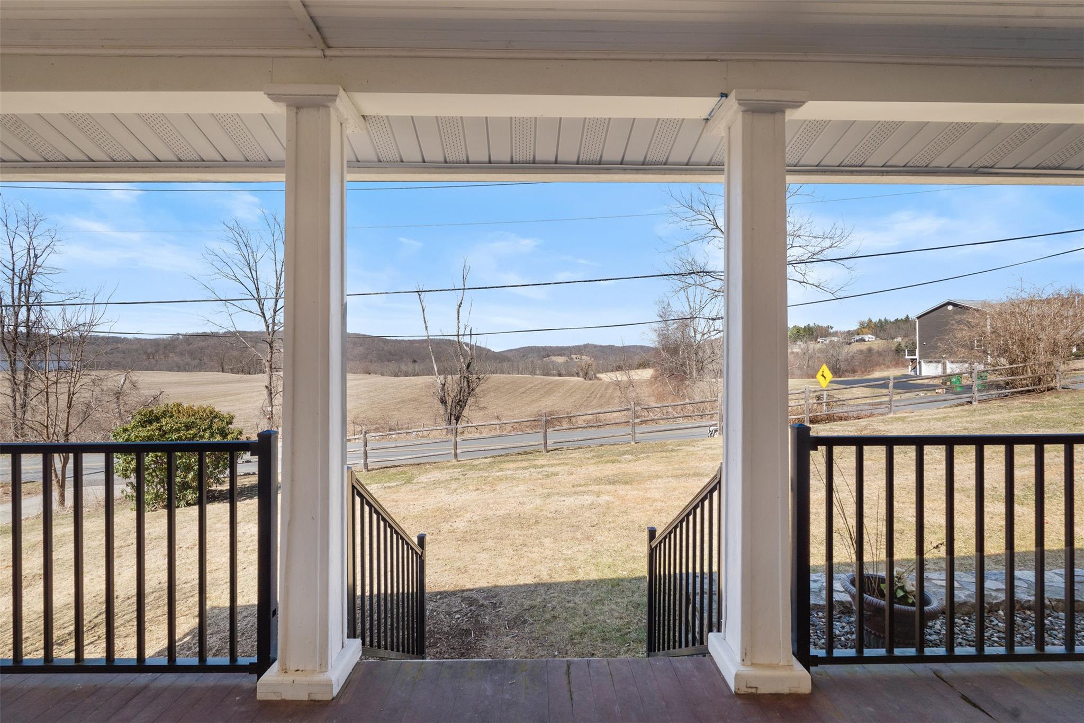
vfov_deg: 73.7
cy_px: 362
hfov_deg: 96.7
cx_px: 542
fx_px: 482
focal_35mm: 16
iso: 250
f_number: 9
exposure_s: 1/640
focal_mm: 16
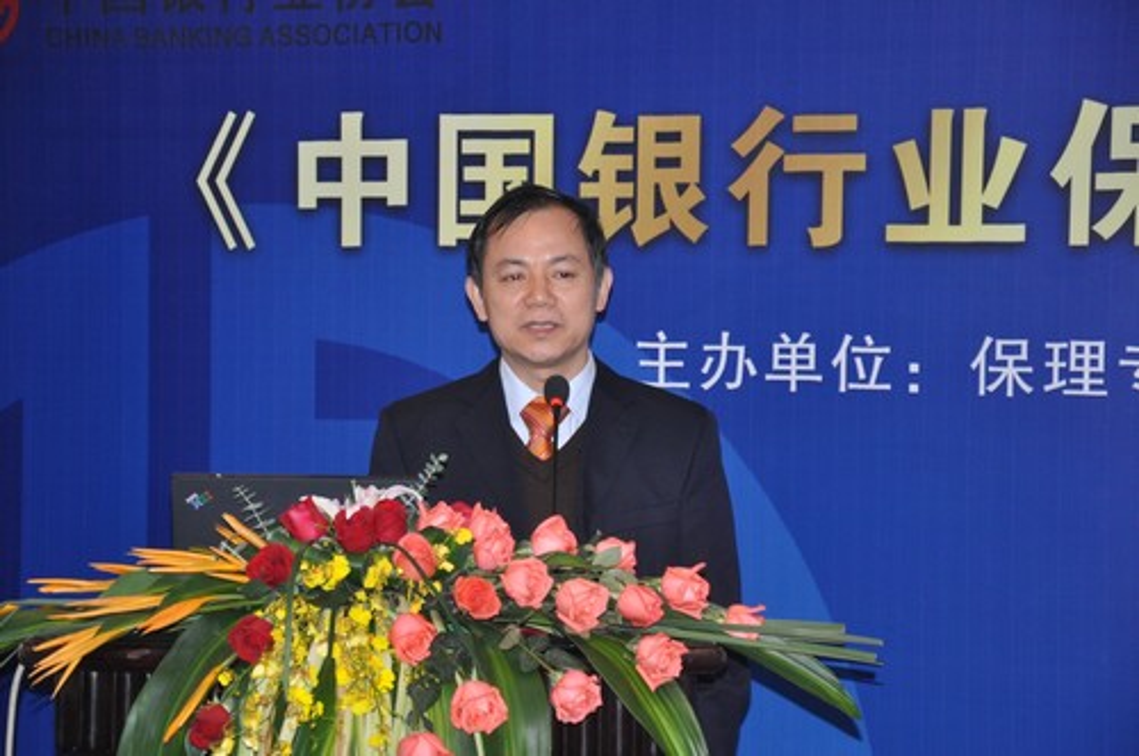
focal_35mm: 112
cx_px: 570
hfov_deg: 18.2
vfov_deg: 12.1
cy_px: 378
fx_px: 3555
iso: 800
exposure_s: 1/60
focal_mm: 75
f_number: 5.3
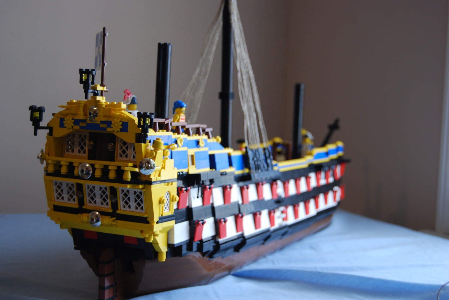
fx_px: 712
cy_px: 150
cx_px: 224
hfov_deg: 35.0
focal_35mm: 57
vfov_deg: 23.8
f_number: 4.8
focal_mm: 38
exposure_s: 1/30
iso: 280
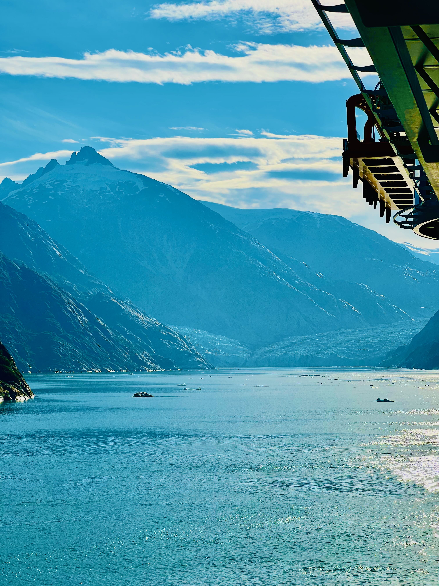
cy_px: 293
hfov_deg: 19.1
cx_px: 220
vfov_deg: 25.3
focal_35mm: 77
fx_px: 1302
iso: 32
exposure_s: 1/2801
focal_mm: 9
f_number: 2.8
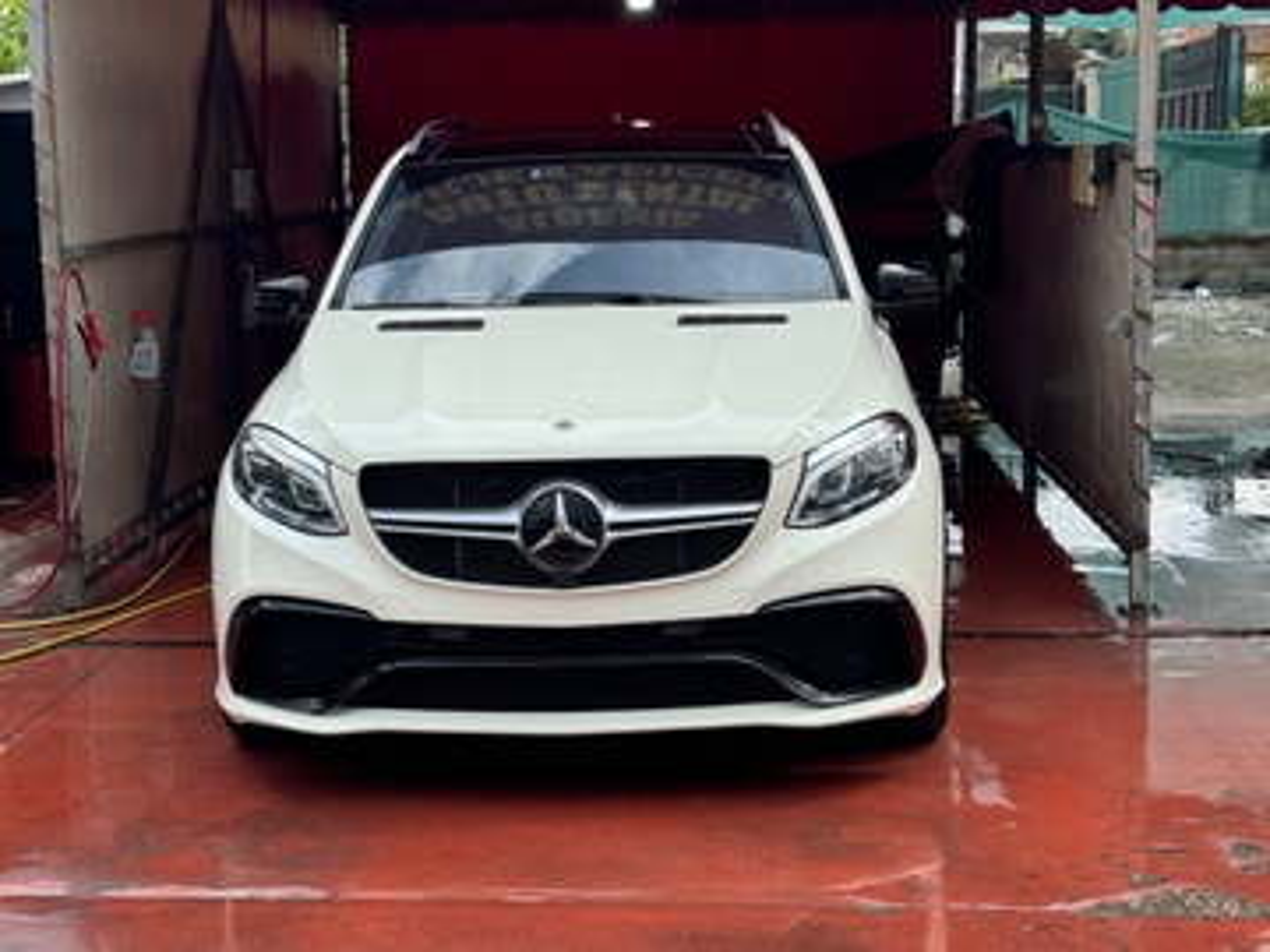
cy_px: 476
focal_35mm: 48
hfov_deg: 39.7
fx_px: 1761
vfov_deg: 30.3
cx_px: 635
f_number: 1.78
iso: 64
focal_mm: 6.76
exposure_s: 1/1524
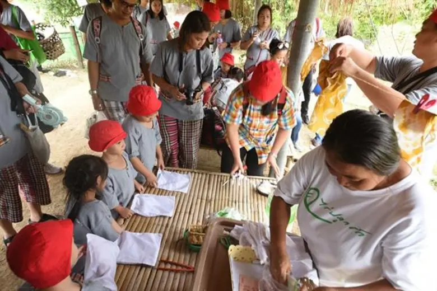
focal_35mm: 24
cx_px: 218
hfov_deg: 73.7
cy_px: 146
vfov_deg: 53.1
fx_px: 291
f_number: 6.3
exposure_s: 1/100
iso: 640
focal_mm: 24
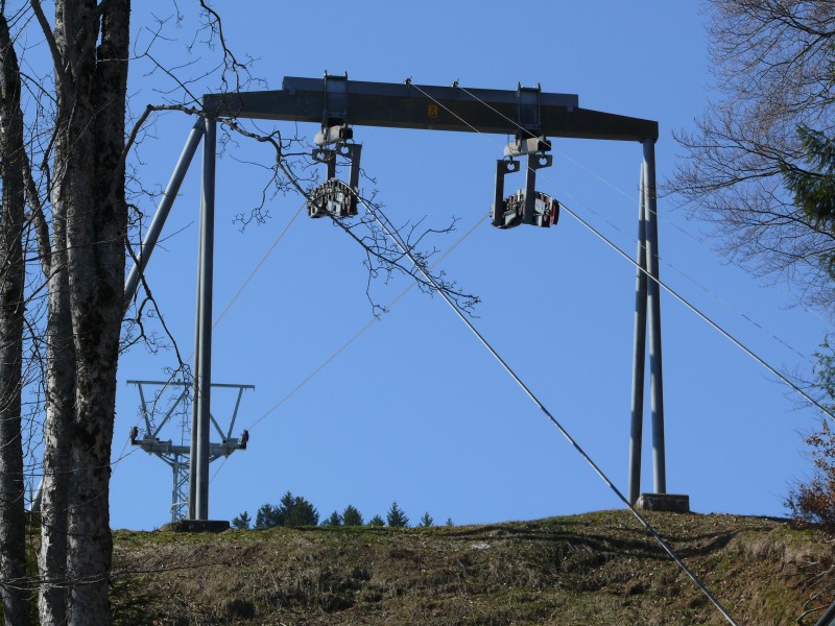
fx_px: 3498
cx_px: 418
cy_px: 313
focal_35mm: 145
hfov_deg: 13.6
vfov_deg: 10.2
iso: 100
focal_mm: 30.6
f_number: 7.1
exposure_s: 1/400
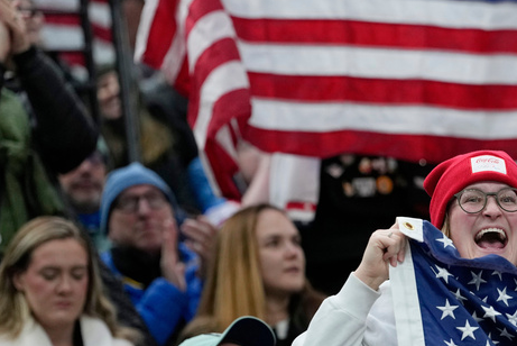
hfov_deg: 6.2
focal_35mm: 333
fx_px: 4785
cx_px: 564
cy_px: 283
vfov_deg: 4.1
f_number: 2.8
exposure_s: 1/1600
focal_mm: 150
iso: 1600
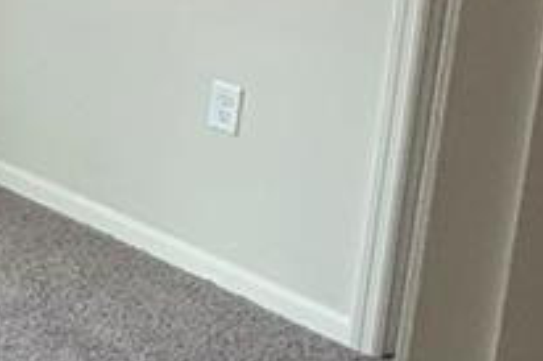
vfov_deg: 15.1
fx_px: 1281
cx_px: -348
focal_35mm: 85
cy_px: -137
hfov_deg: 19.6
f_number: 2.2
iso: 160
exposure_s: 1/120
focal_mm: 2.22
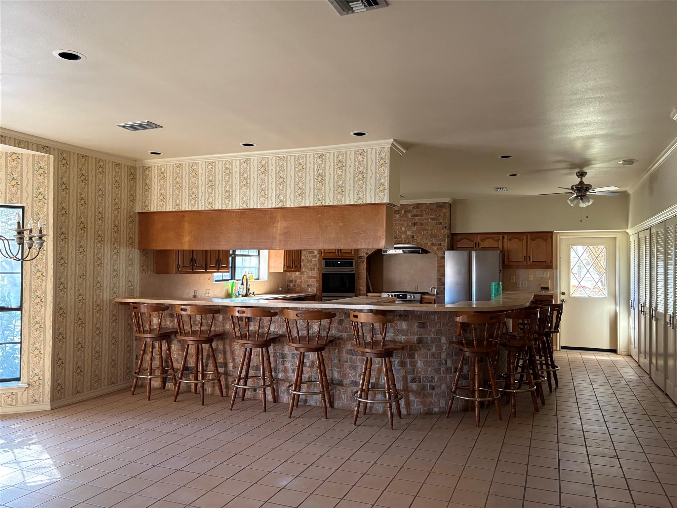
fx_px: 508
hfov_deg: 67.3
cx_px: 338
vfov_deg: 53.1
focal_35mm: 26
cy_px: 254
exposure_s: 1/60
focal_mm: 5.96
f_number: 1.6
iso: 250
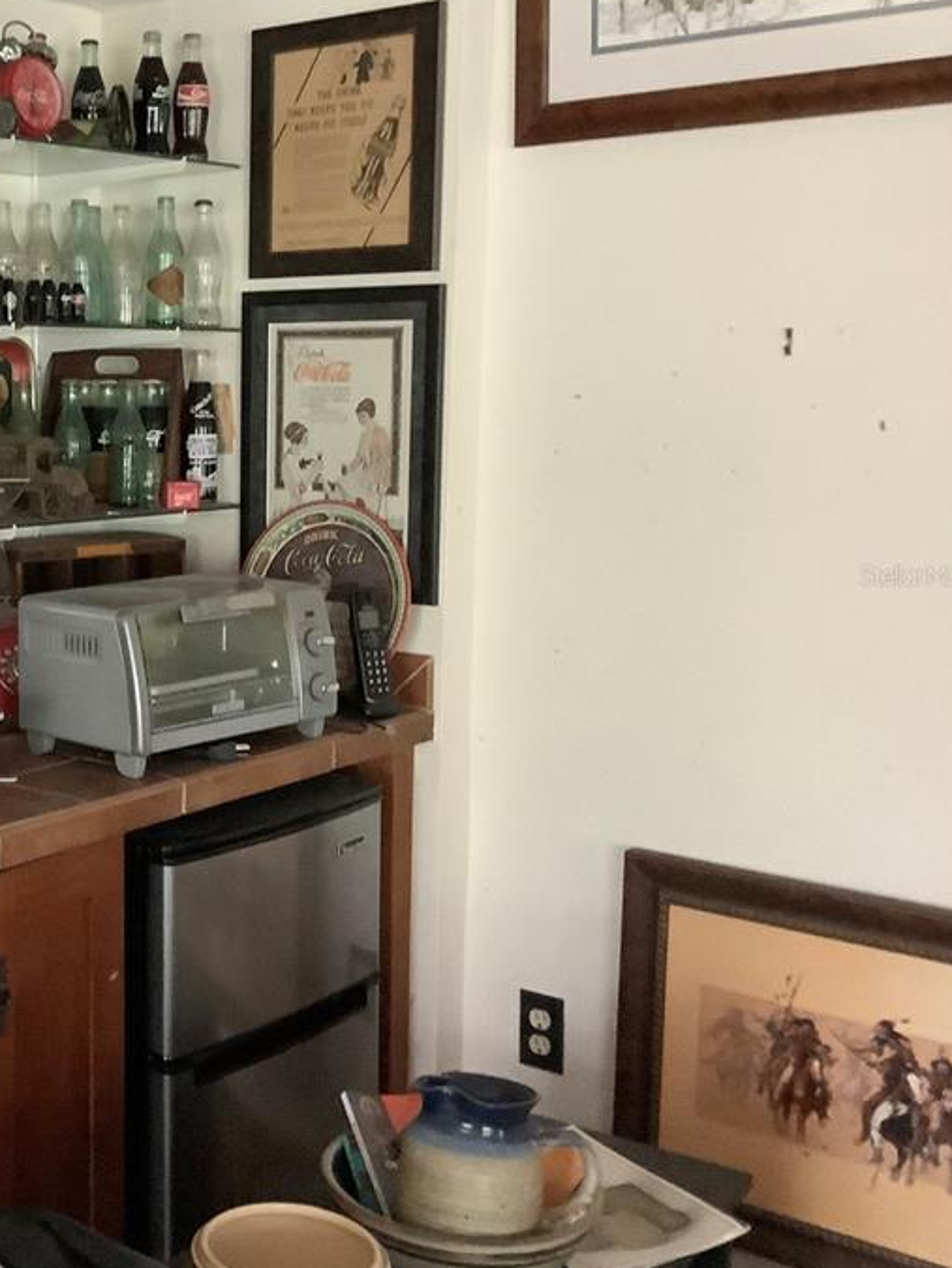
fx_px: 1722
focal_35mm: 47
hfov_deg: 29.0
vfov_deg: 40.4
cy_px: 575
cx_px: 13
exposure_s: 1/20
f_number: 2.4
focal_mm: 3.3
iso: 640
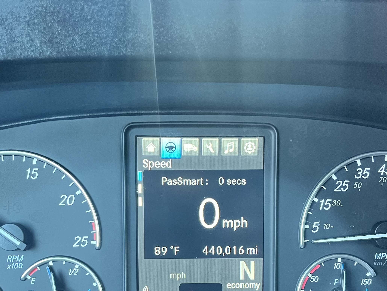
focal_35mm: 51
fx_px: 570
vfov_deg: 27.7
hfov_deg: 37.5
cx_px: 192
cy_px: 249
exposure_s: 1/60
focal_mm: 5.1
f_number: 1.6
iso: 200
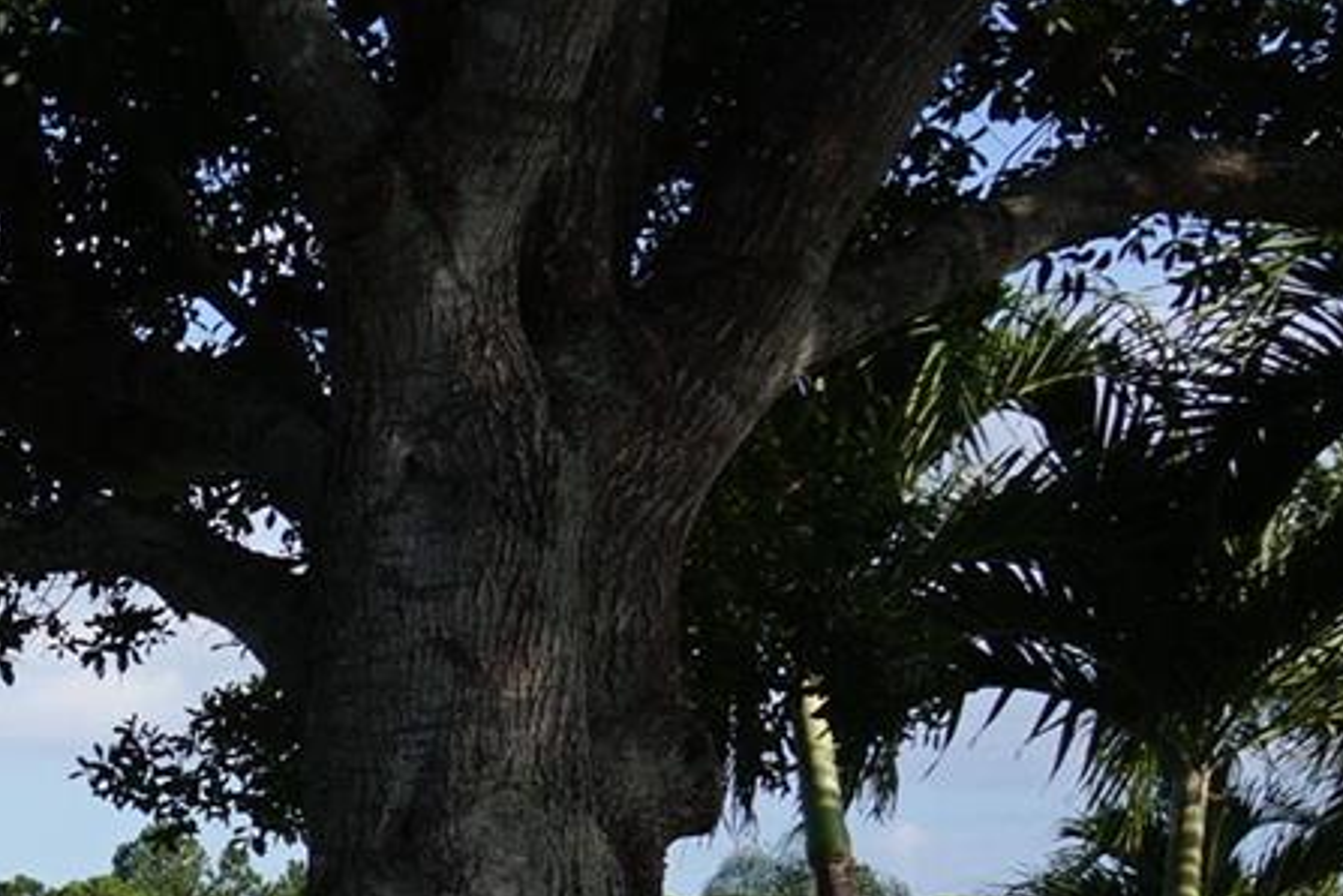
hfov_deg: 14.9
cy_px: 1370
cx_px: -1403
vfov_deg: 11.9
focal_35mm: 110
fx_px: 4103
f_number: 13
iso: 100
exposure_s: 1/80
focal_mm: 16
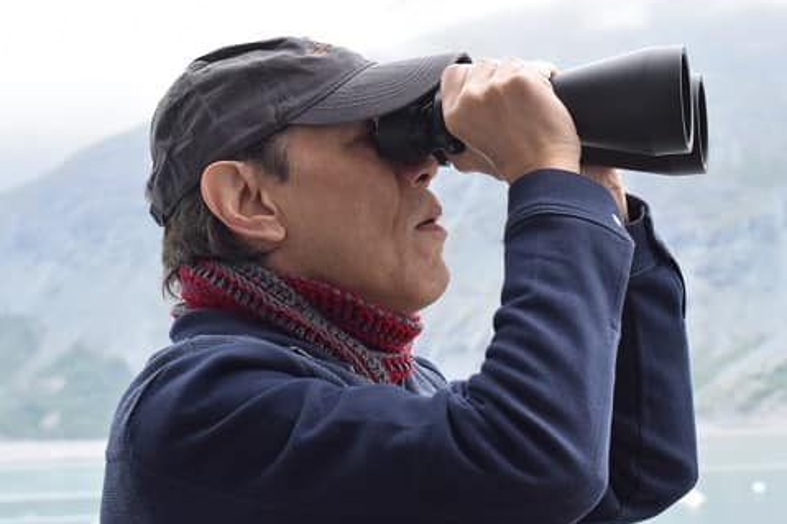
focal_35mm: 94
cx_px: 491
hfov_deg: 21.6
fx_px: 2054
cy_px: 200
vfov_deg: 14.5
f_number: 7.1
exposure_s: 1/200
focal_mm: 50
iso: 400
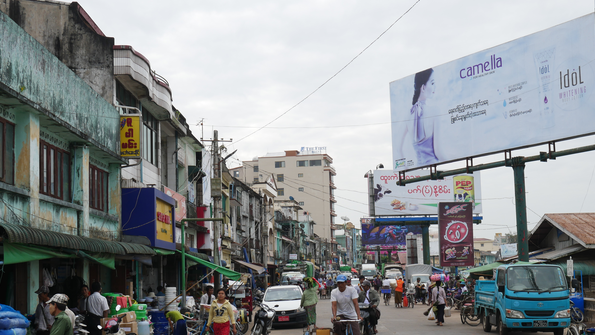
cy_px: 225
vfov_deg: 22.5
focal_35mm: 53
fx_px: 836
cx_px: 300
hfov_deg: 39.2
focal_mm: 24
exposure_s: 1/250
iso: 200
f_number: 9
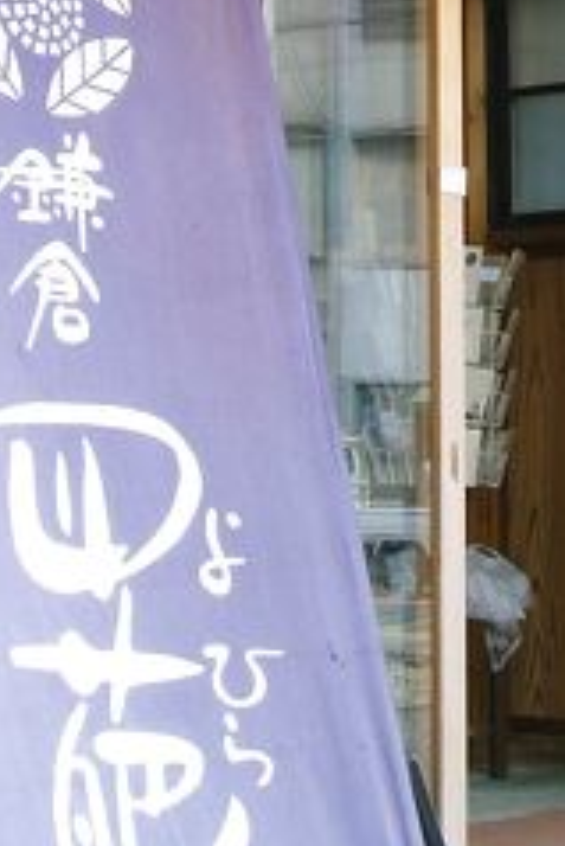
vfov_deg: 18.7
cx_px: 458
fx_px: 2539
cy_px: 123
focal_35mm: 108
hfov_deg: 12.6
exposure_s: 1/200
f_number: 2.8
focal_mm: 7.9
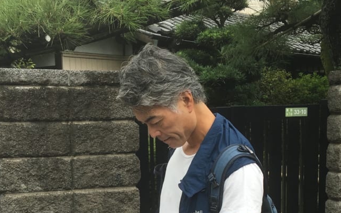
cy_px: 193
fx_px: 567
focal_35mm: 61
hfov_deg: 33.5
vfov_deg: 20.8
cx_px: 158
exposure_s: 1/320
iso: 25
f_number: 2.2
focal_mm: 4.15
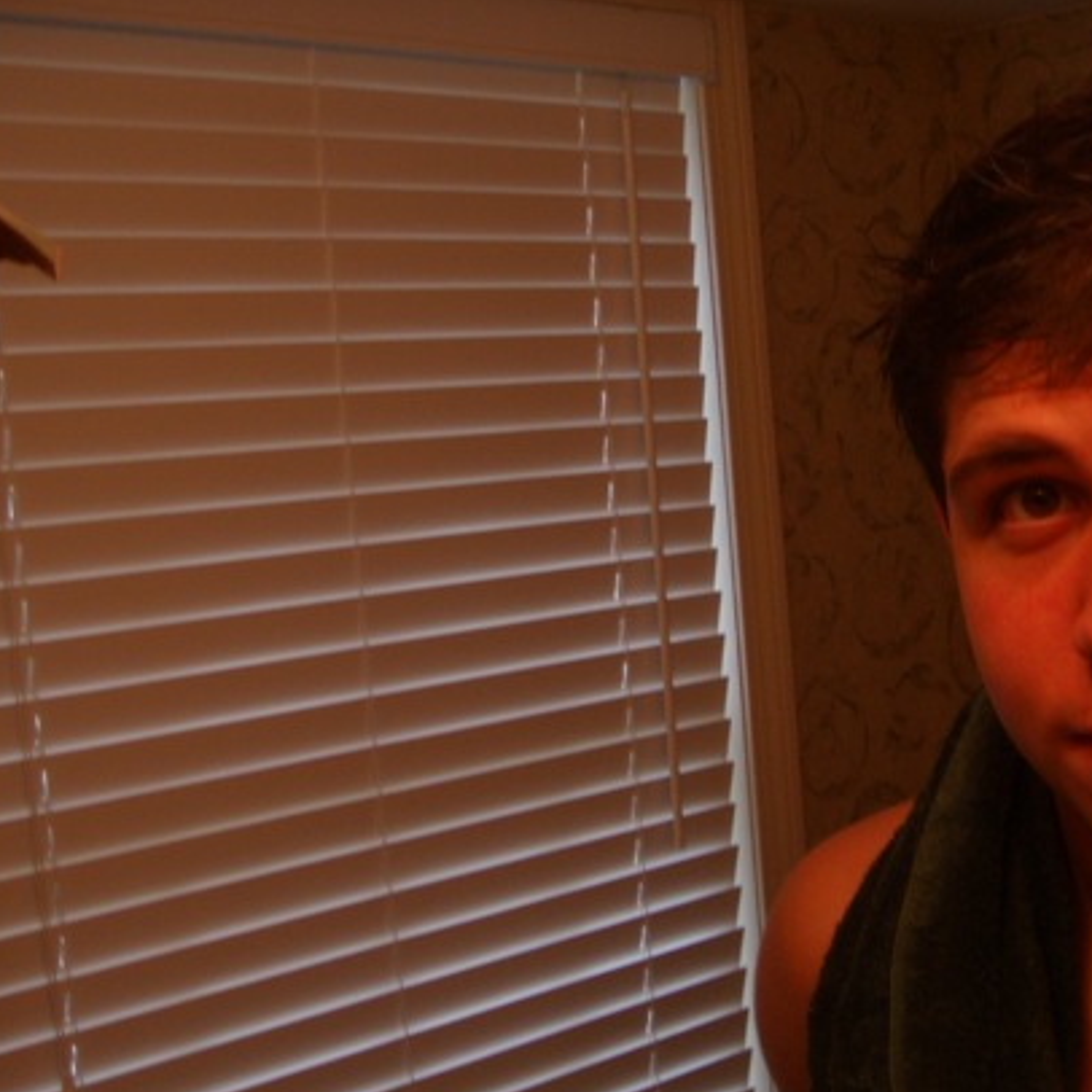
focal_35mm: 53
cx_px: 702
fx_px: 1892
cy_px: 581
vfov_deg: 32.2
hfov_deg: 32.0
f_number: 3.5
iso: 64
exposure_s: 1/48.5
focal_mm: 6.4
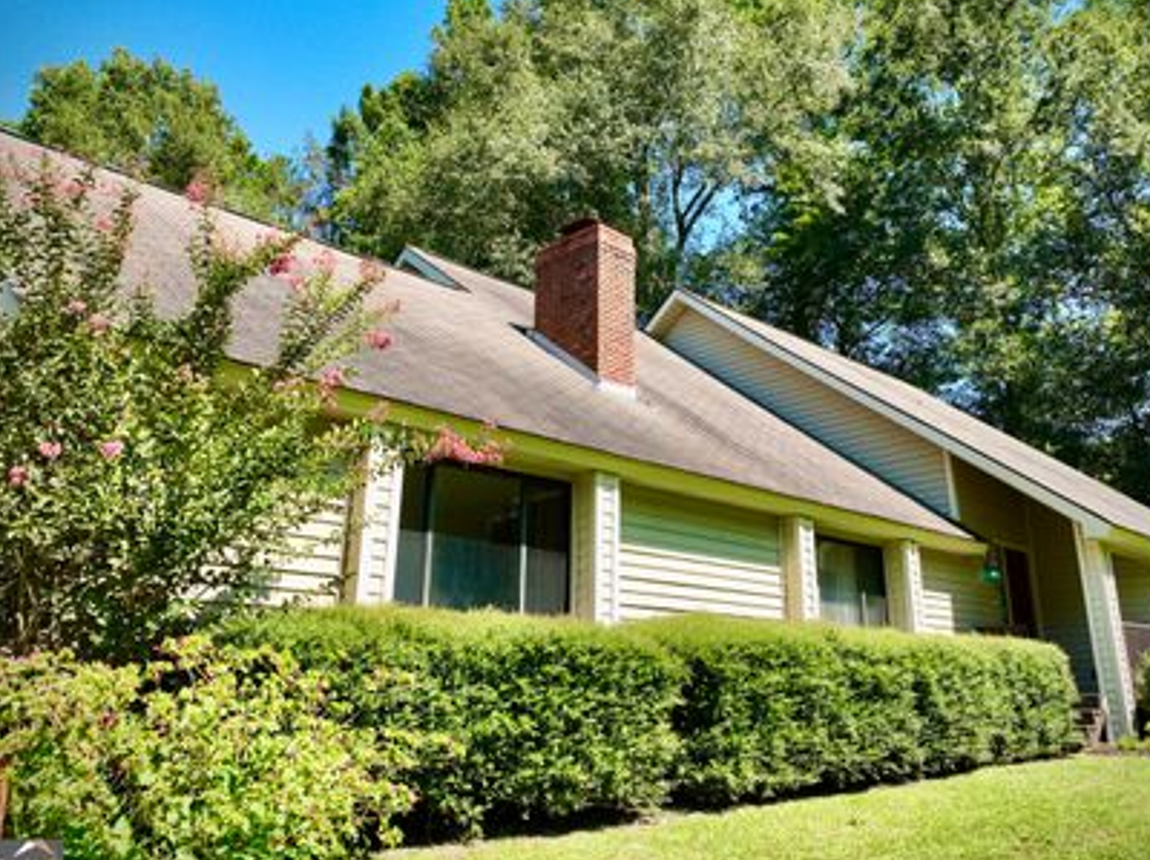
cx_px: 621
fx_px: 995
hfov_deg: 59.9
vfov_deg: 46.5
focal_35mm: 30
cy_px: 354
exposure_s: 1/800
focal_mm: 12.29
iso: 100
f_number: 2.8
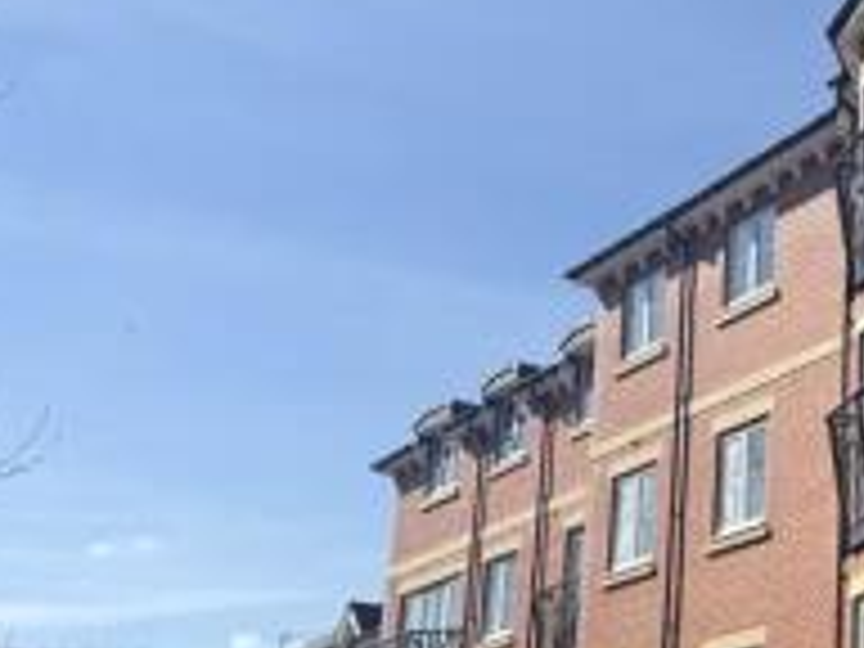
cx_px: 997
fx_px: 1822
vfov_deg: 20.1
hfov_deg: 24.5
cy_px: 452
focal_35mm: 73
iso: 80
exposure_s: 1/4405
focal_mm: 6.76
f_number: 1.78
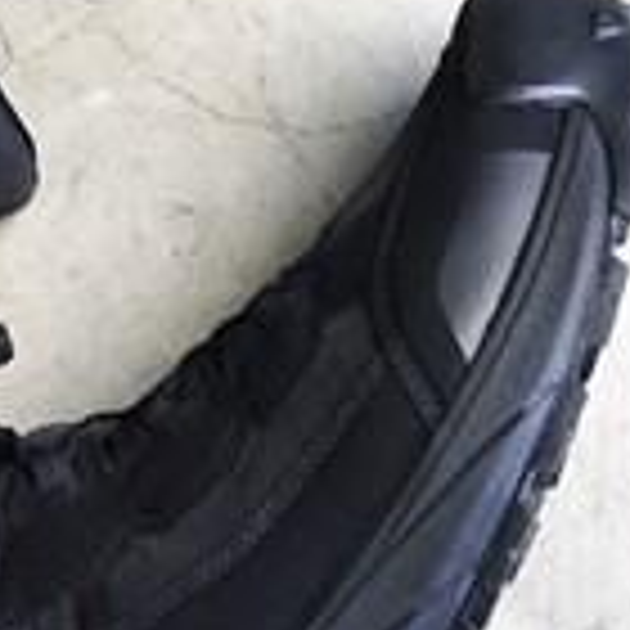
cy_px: 252
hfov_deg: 10.9
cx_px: -99
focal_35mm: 158
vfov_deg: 11.1
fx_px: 3245
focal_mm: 33
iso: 2500
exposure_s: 1/160
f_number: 5
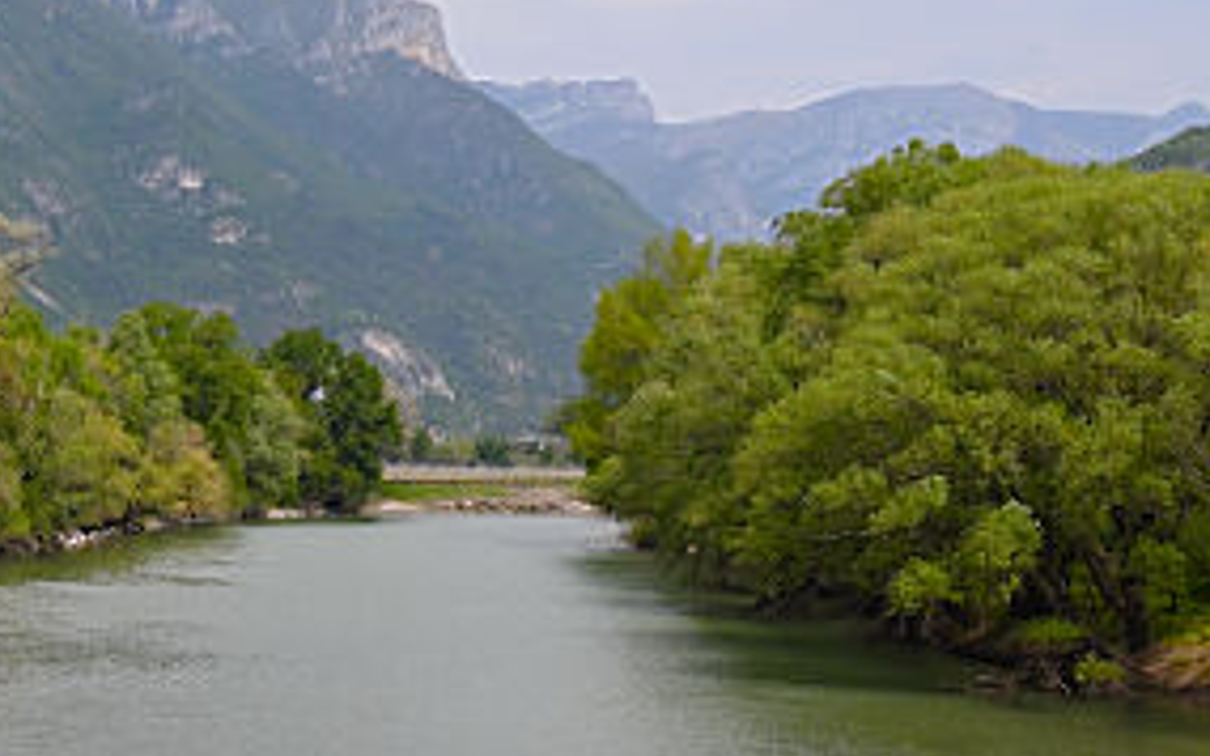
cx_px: 348
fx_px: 3396
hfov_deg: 20.1
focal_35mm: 103
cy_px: 450
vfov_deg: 12.7
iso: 100
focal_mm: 16
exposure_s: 1/640
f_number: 6.3
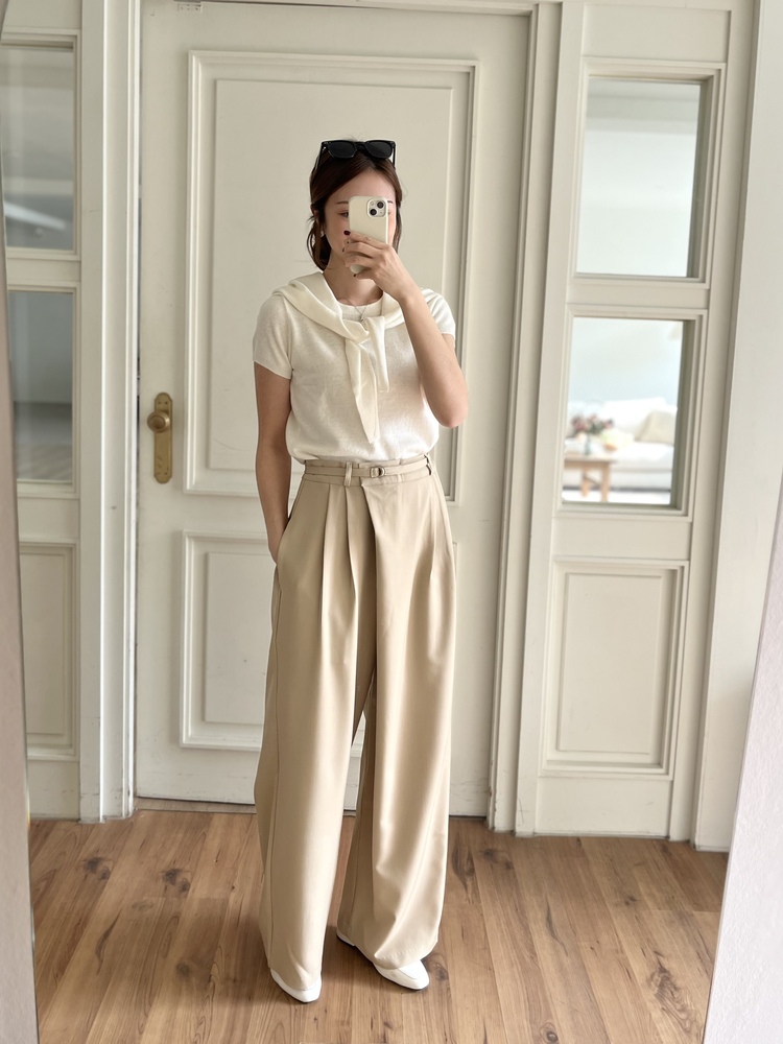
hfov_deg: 53.1
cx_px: 392
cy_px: 522
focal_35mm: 26
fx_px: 784
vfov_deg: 67.3
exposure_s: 1/121
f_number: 1.6
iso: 50
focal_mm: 5.1
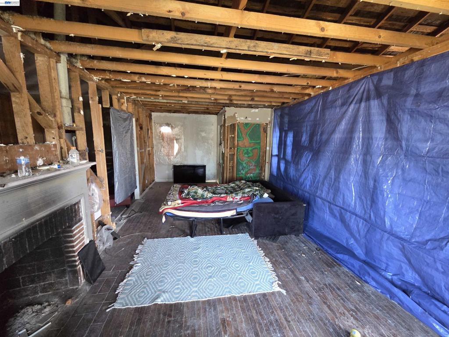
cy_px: 168
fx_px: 169
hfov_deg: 106.2
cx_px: 224
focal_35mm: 13
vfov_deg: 89.9
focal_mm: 2.2
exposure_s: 1/60
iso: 800
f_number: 2.2
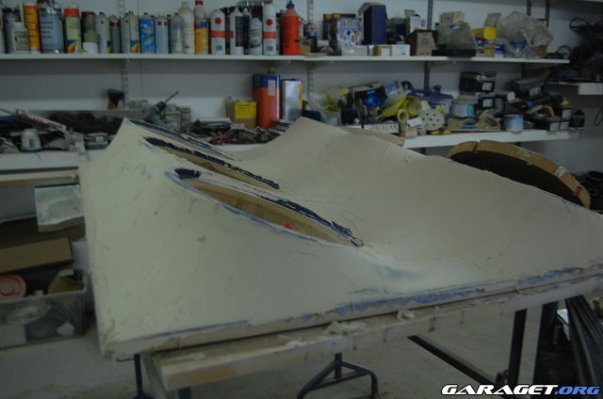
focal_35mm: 34
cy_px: 200
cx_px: 302
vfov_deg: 38.2
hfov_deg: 55.2
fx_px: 577
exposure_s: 1/30
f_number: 3.8
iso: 500
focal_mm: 23
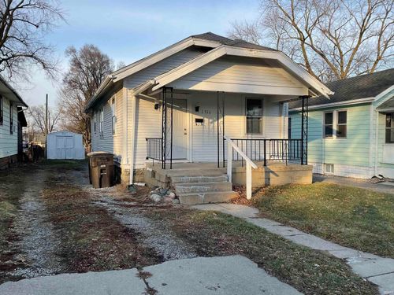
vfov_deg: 48.2
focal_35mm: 29
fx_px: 330
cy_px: 148
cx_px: 197
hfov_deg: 61.7
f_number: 1.8
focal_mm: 3
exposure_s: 1/642
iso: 16
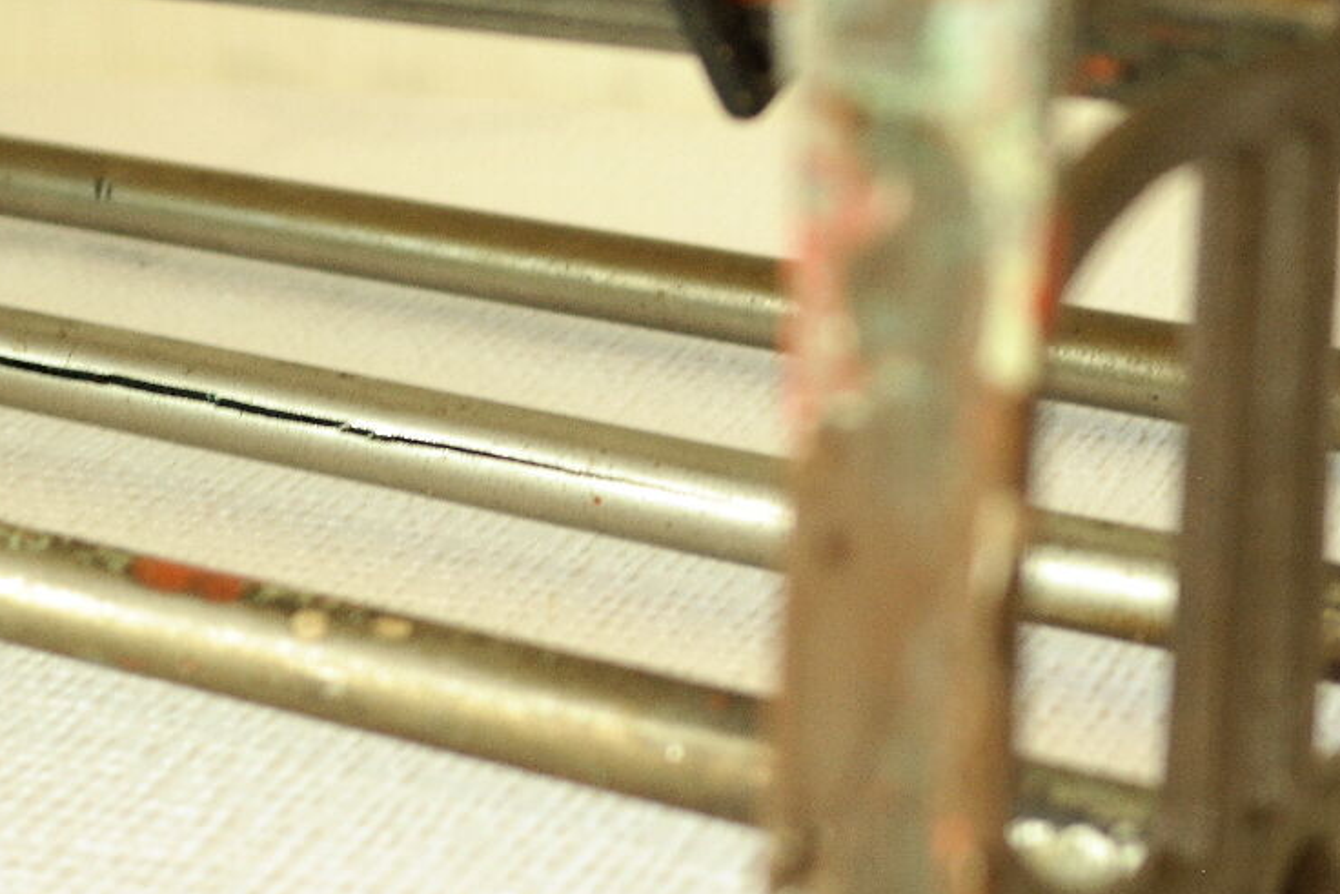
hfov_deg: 17.8
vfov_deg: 11.9
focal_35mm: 115
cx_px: 566
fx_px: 4281
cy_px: 579
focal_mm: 32
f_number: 5.6
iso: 400
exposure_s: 1/25
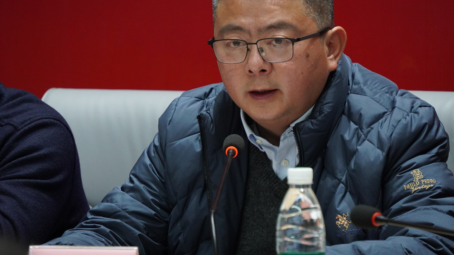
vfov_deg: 3.9
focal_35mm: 308
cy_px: 112
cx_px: 227
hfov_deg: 7.0
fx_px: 3708
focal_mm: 196
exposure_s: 1/125
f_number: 6.3
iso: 2500
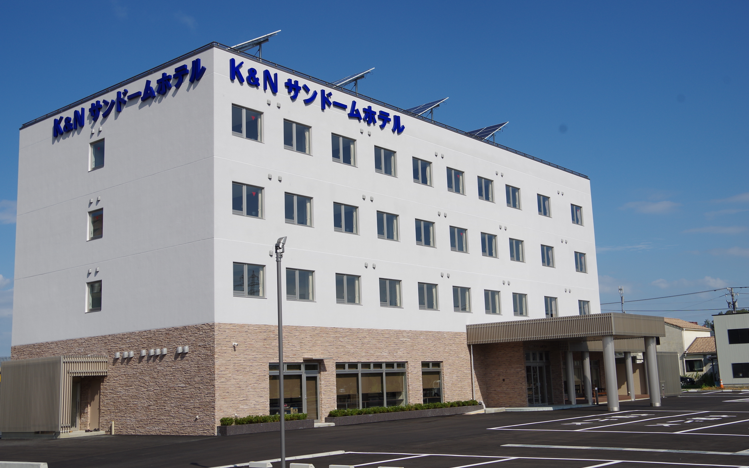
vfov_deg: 29.9
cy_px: 227
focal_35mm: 43
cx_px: 376
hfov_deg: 46.2
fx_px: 878
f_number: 8
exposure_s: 1/400
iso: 100
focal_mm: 28
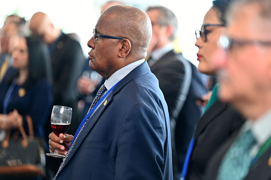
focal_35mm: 160
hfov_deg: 12.8
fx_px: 1204
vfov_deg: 8.6
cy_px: 90
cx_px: 136
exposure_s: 1/100
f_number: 2.8
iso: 500
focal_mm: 160
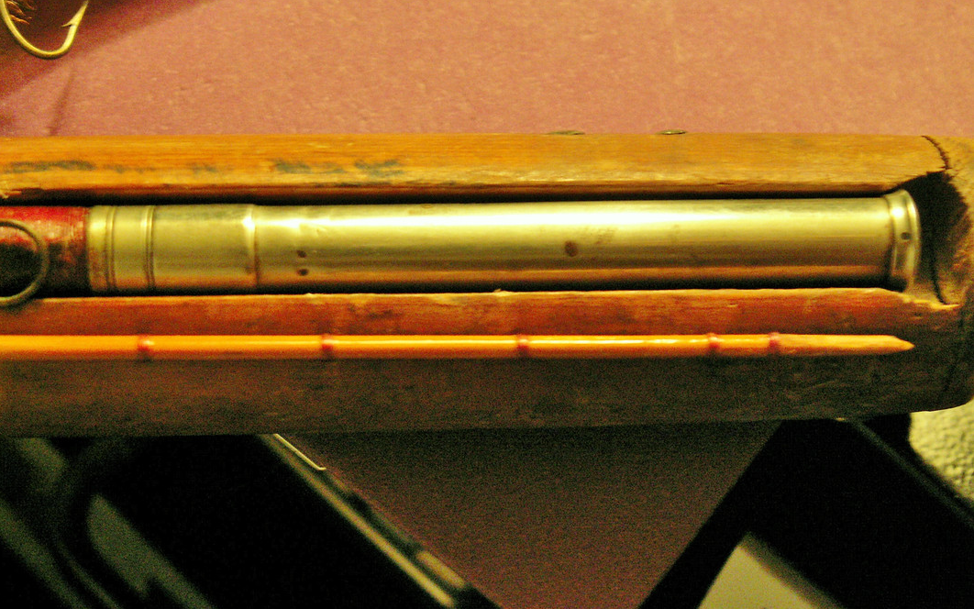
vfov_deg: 19.7
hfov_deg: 31.1
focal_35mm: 66
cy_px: 251
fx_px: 1752
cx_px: 486
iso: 160
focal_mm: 10.28
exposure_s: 1/20
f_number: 3.2
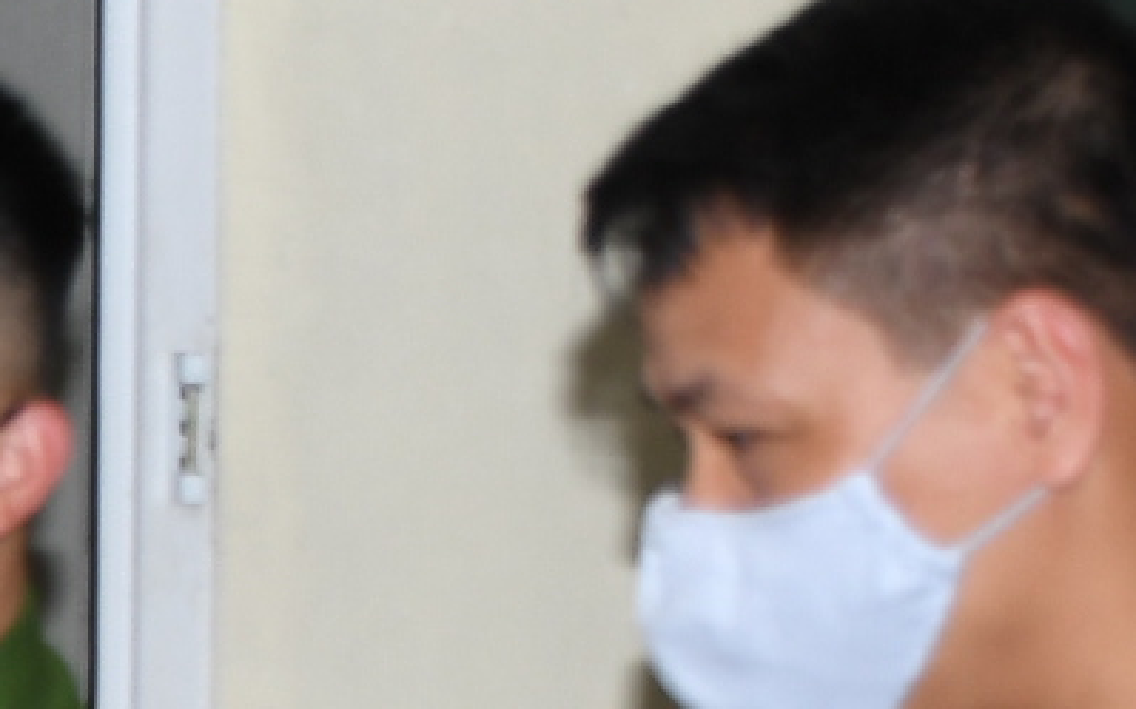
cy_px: 1051
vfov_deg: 5.3
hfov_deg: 8.2
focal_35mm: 246
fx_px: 7599
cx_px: -1076
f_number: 4.5
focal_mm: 23
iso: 200
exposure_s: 1/200
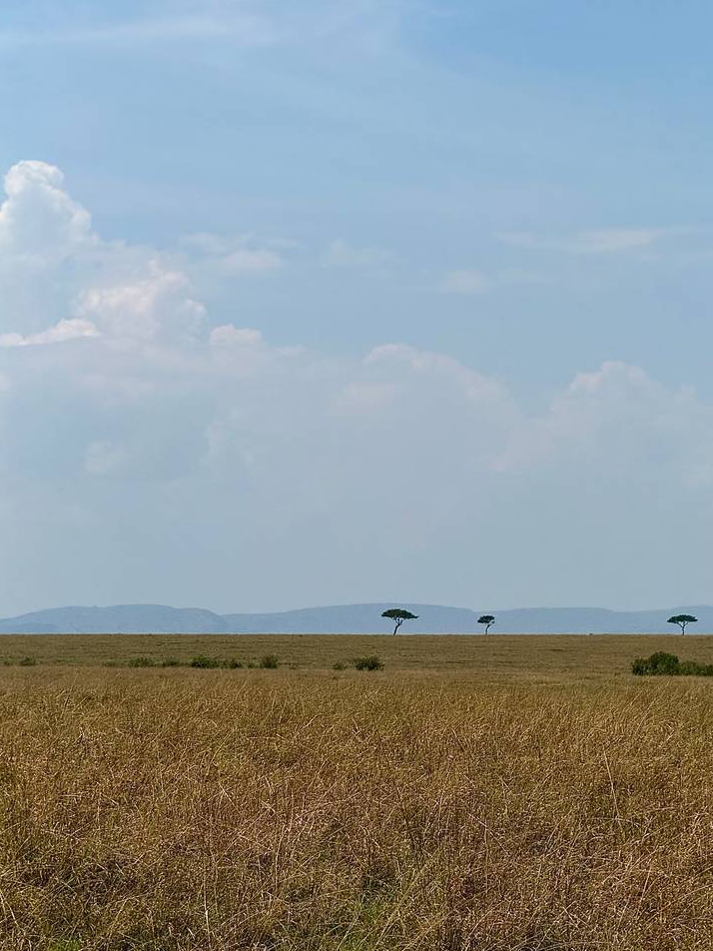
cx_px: 355
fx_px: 3323
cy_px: 477
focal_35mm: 121
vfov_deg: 16.3
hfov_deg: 12.2
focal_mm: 15.66
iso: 50
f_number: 2.8
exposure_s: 1/2933
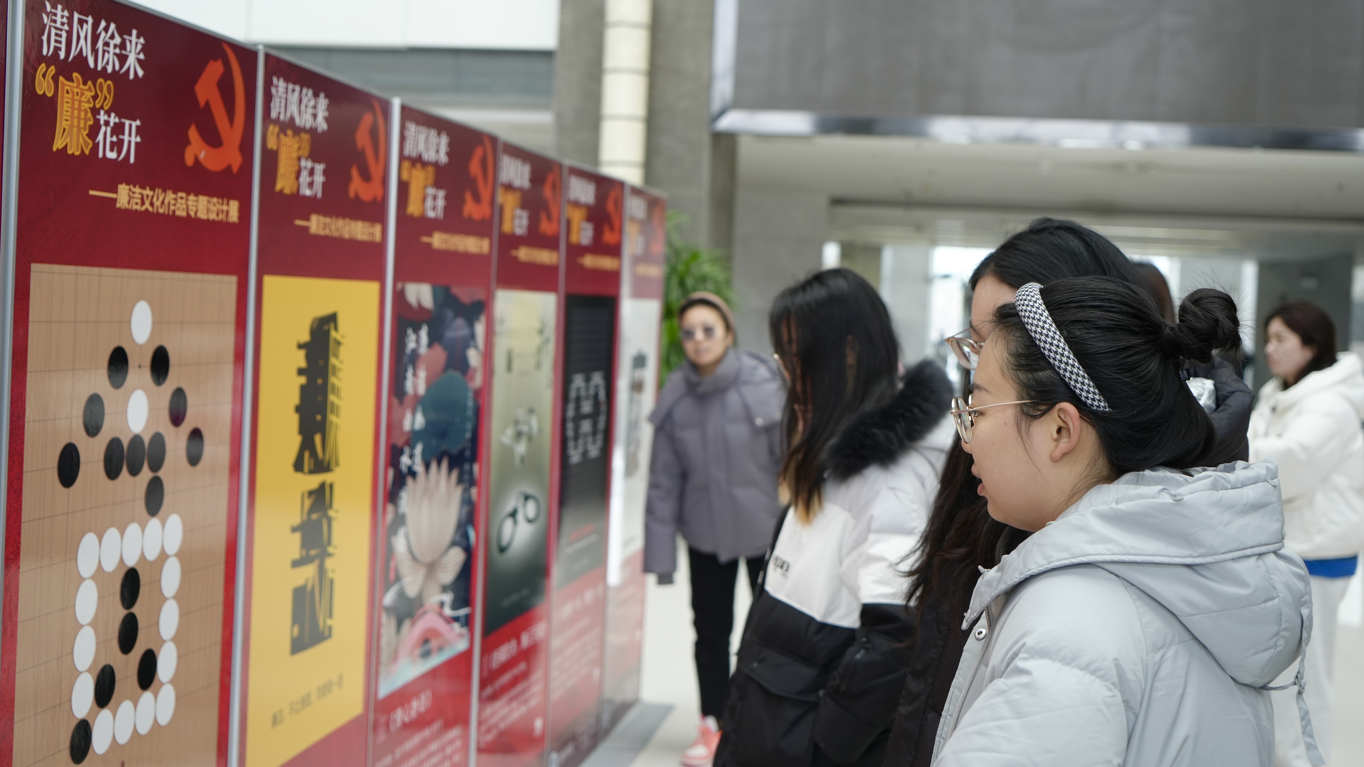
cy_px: 314
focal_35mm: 49
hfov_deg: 42.1
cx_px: 686
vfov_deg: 24.4
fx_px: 1772
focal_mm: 46
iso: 500
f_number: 4
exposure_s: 1/160
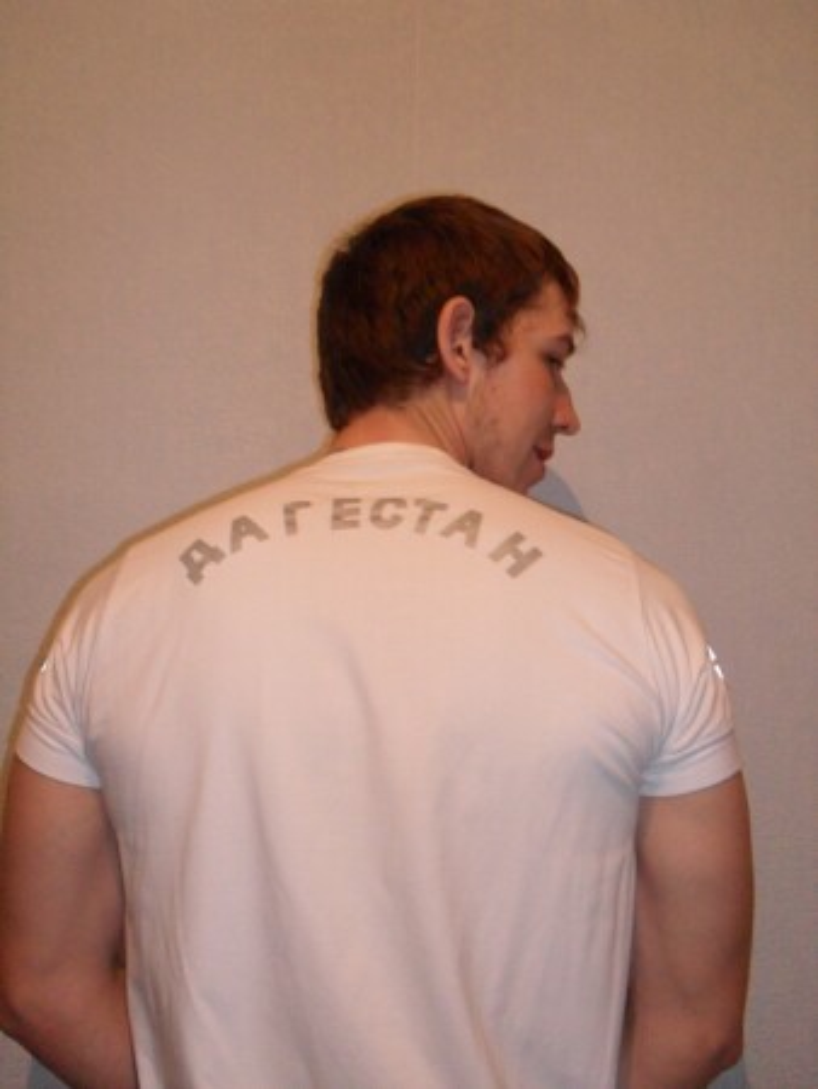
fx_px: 1196
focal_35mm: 38
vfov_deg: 49.0
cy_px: 544
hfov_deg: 37.8
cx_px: 409
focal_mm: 6.3
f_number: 2.8
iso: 200
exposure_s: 1/45
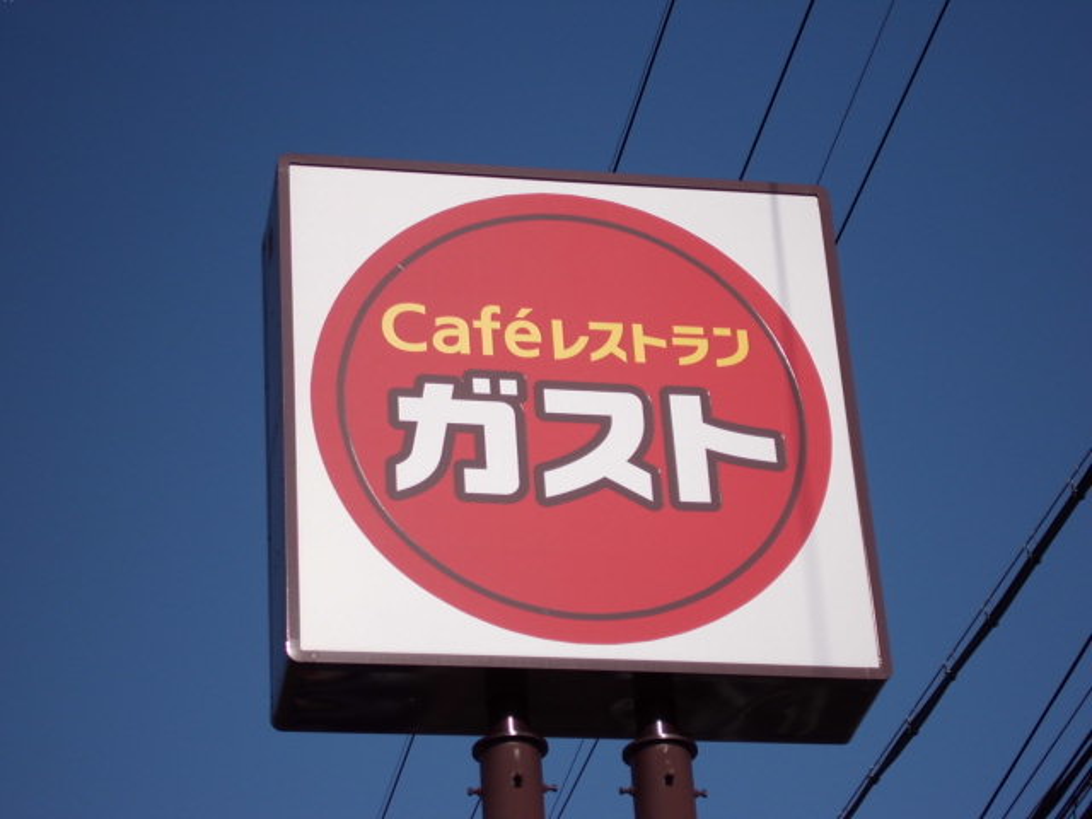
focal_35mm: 98
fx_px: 3092
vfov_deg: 15.1
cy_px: 410
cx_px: 546
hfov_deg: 20.0
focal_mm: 17.6
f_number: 5.5
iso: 64
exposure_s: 1/800
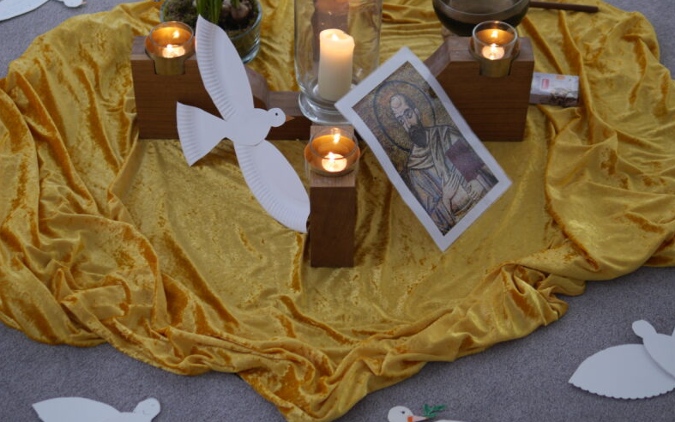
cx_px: 308
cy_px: 190
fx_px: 1269
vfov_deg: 18.9
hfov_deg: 29.8
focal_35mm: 69
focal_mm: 25
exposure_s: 1/60
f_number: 1.4
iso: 200
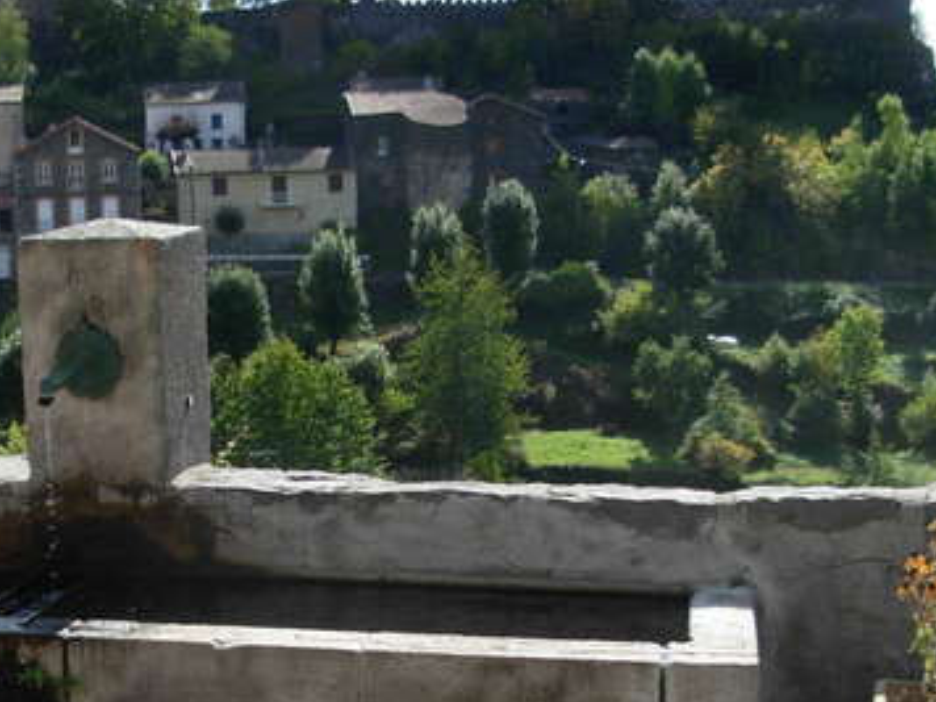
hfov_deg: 29.6
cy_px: 568
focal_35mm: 64
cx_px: 200
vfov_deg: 22.6
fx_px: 1731
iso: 79
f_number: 2.9
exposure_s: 1/767
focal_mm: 6.3
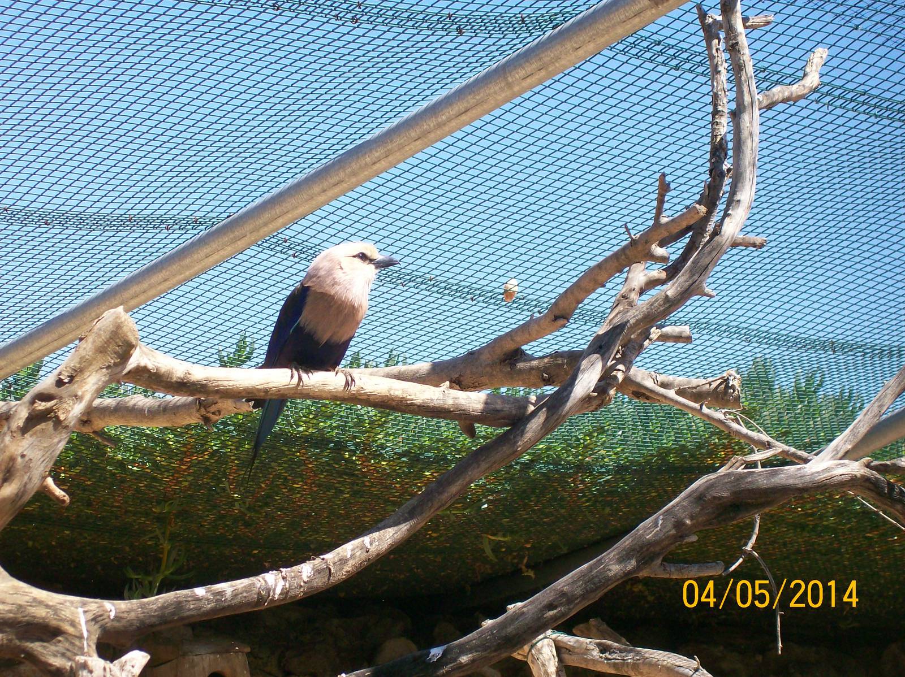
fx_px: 2822
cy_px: 338
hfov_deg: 18.2
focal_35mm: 108
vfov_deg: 13.7
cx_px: 452
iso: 80
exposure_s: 1/279
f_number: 4.8
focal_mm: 18
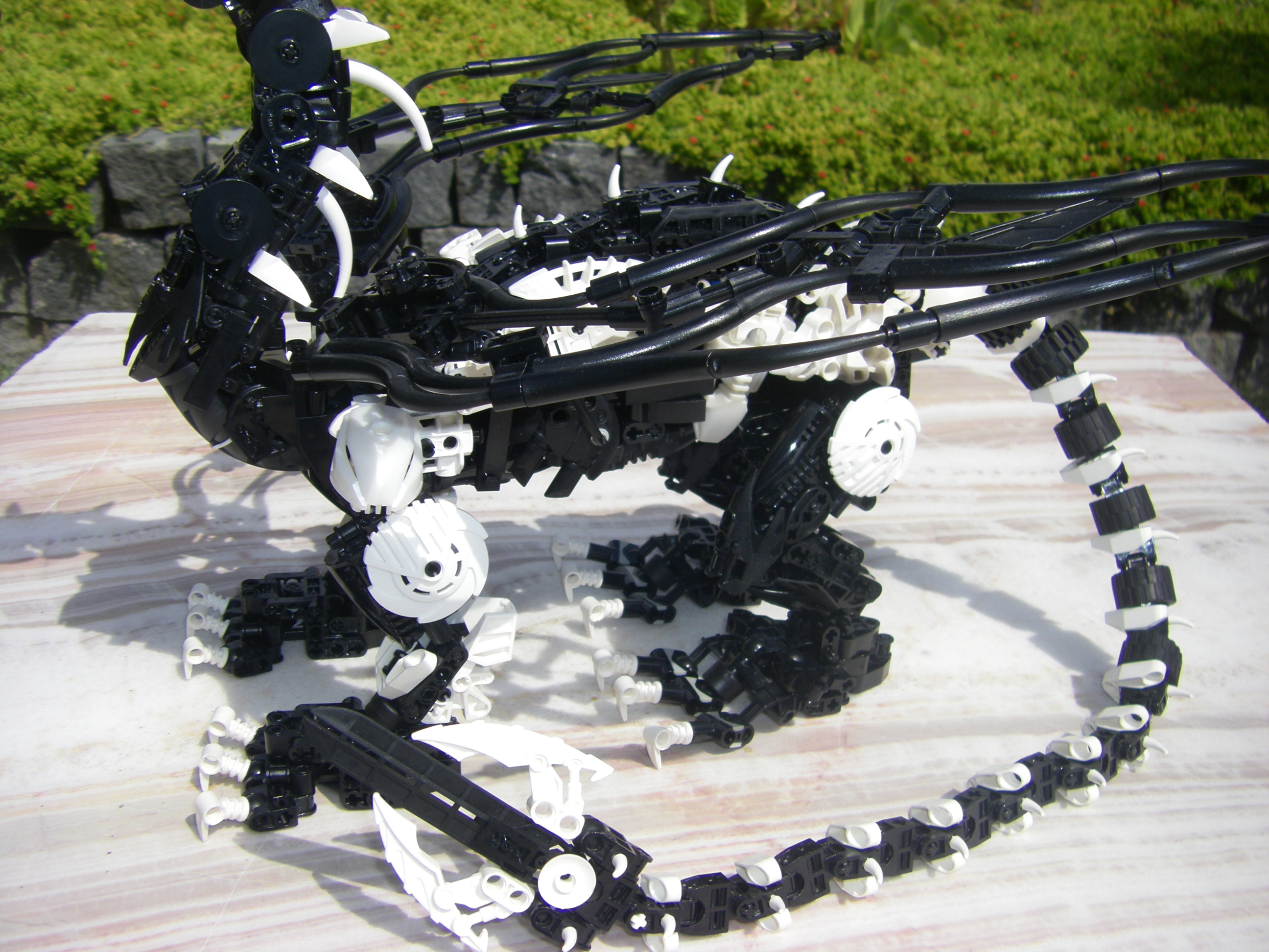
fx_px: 1393
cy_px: 476
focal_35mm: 38
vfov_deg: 37.7
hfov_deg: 49.0
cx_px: 634
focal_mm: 6.3
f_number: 7
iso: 64
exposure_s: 1/320
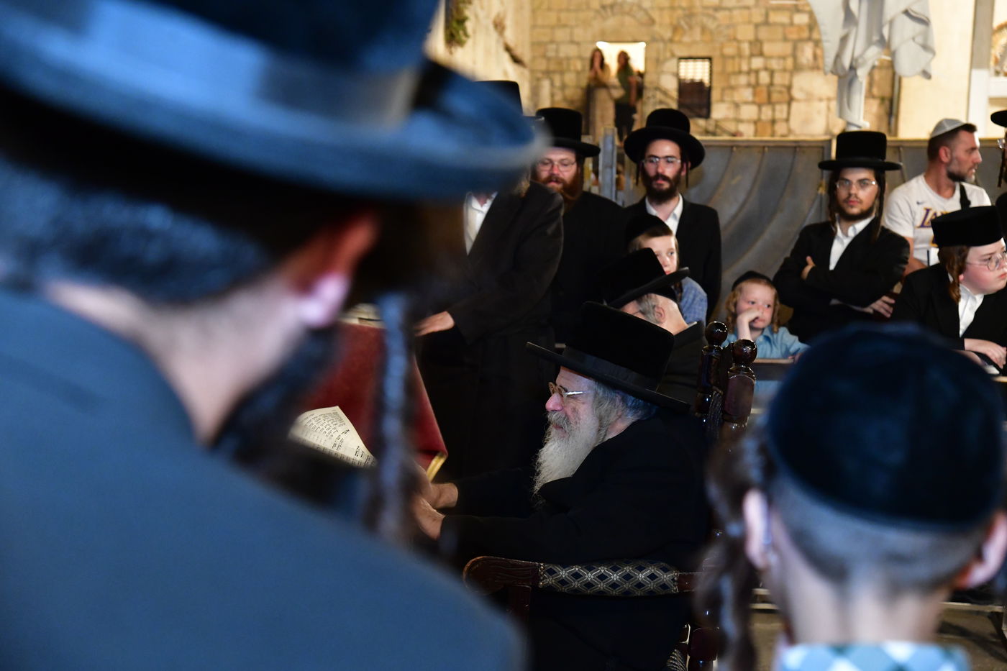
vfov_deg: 20.6
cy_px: 336
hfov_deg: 30.5
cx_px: 504
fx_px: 1846
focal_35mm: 66
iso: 6400
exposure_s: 1/100
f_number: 5.6
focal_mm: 66
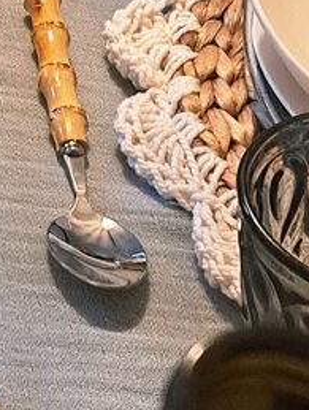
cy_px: -95
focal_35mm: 148
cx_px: -257
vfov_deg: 13.0
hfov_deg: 9.5
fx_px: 1757
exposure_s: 1/25
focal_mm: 5.23
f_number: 1.8
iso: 640
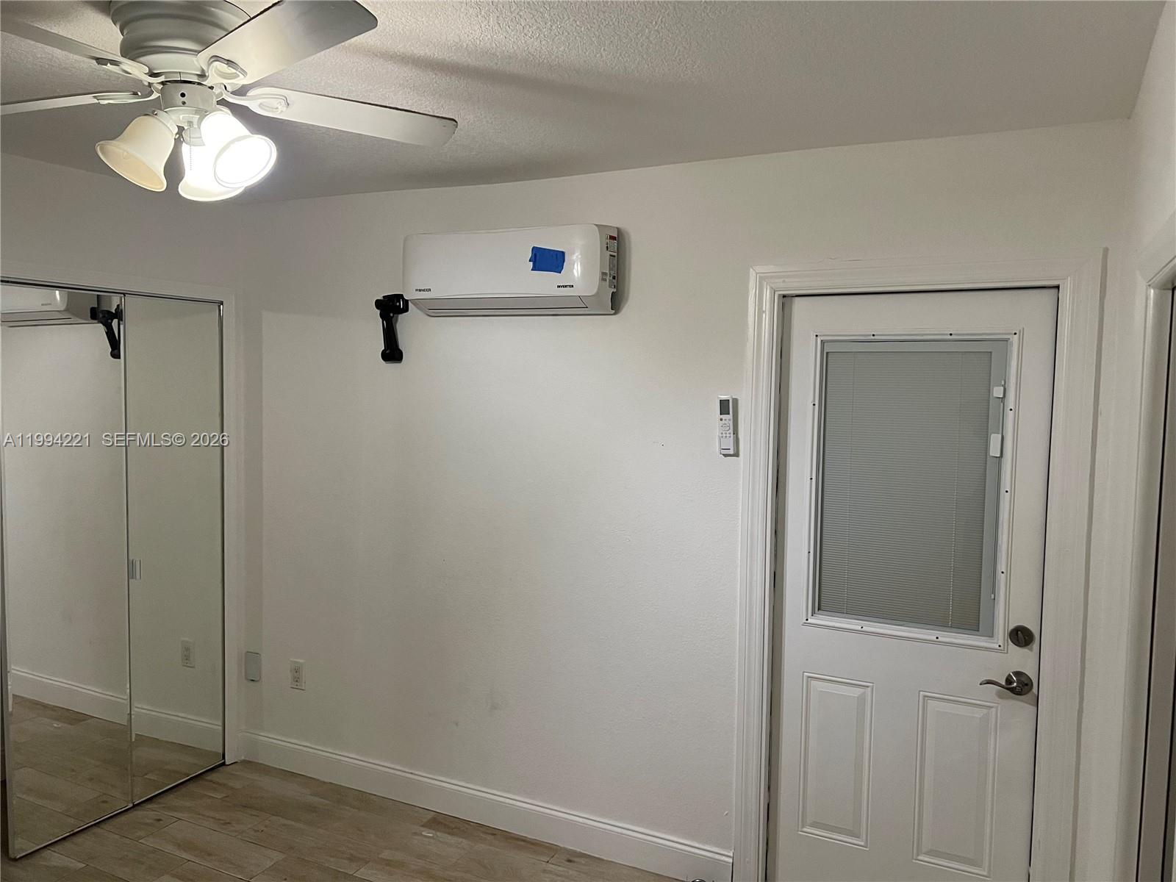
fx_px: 883
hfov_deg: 67.3
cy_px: 441
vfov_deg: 53.1
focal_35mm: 26
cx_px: 588
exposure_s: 1/60
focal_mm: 5.7
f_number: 1.5
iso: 500
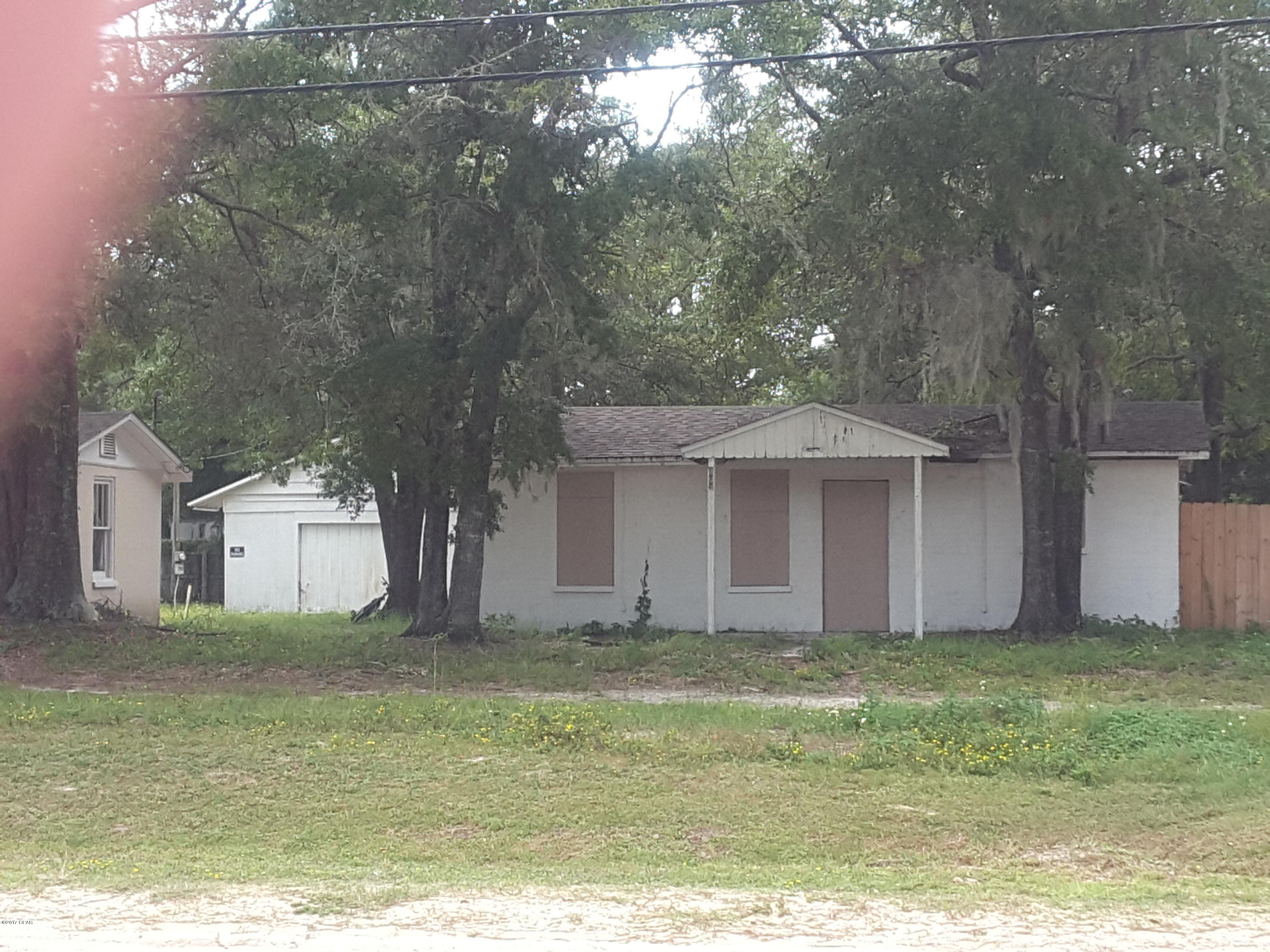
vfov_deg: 45.4
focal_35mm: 31
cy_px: 476
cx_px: 635
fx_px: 1137
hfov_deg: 58.4
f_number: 1.9
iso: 40
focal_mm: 2.9
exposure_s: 1/357
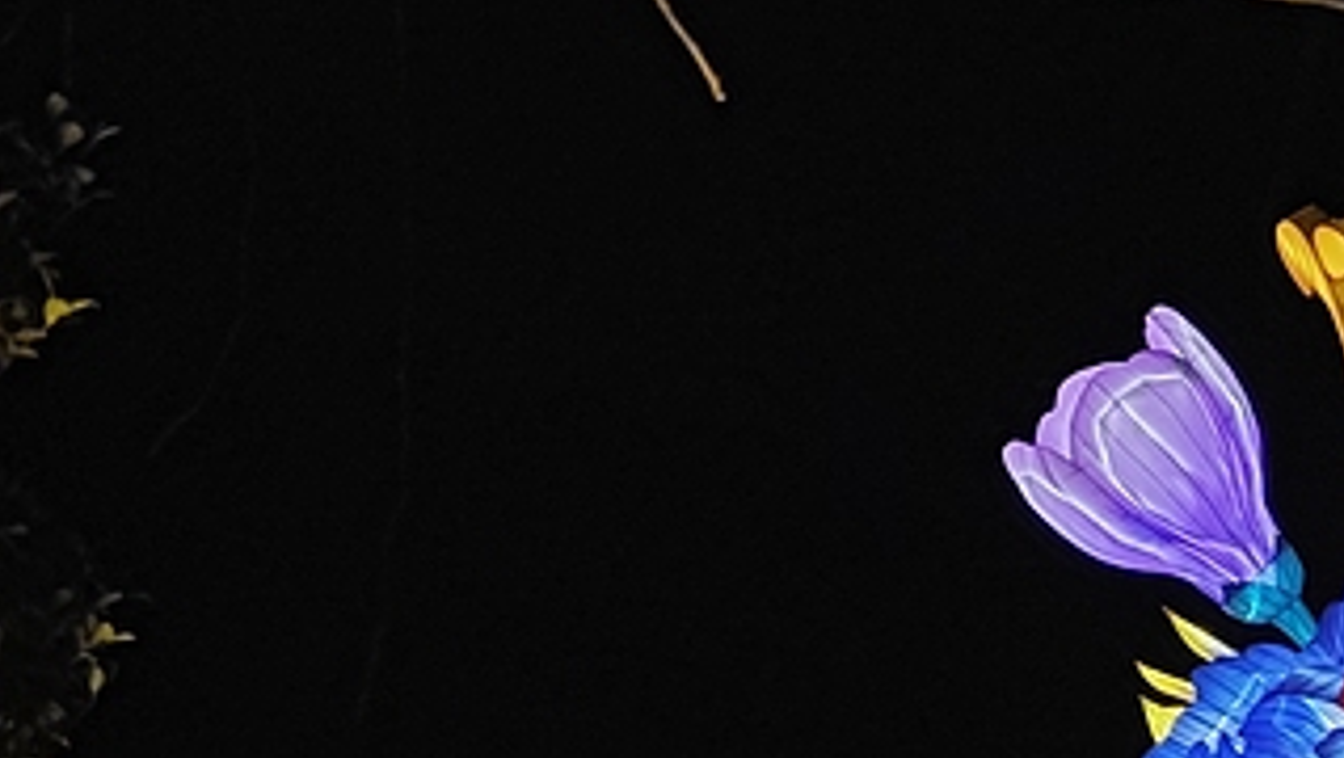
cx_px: 2077
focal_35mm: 262
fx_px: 9344
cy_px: 1394
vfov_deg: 4.6
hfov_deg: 8.0
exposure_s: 1/100
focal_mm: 12.28
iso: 125
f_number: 1.8
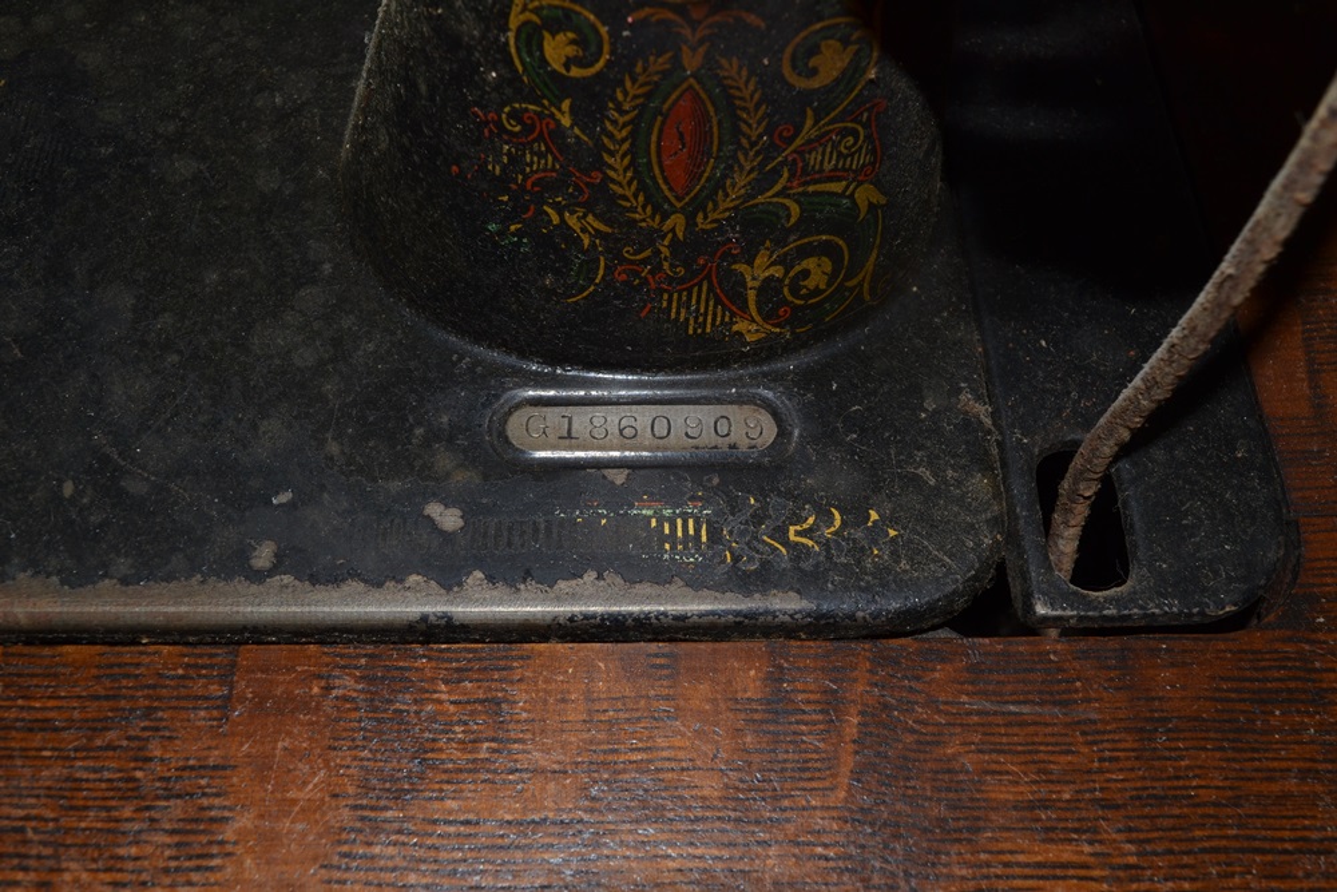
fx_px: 1337
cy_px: 446
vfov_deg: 36.9
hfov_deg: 53.1
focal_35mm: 36
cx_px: 668
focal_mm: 24
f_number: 8
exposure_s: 1/60
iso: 100
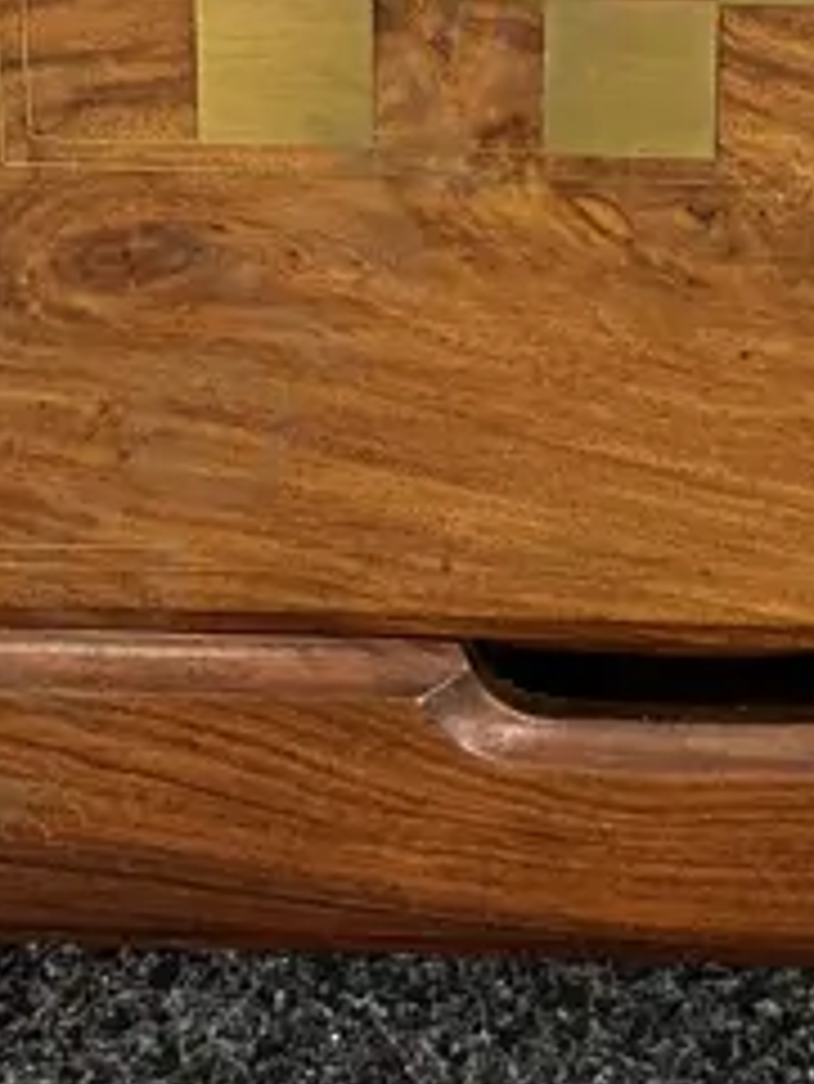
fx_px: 3195
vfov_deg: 18.1
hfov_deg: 14.4
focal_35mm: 102
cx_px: 747
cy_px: -292
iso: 200
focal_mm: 6.86
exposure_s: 1/50
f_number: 1.78
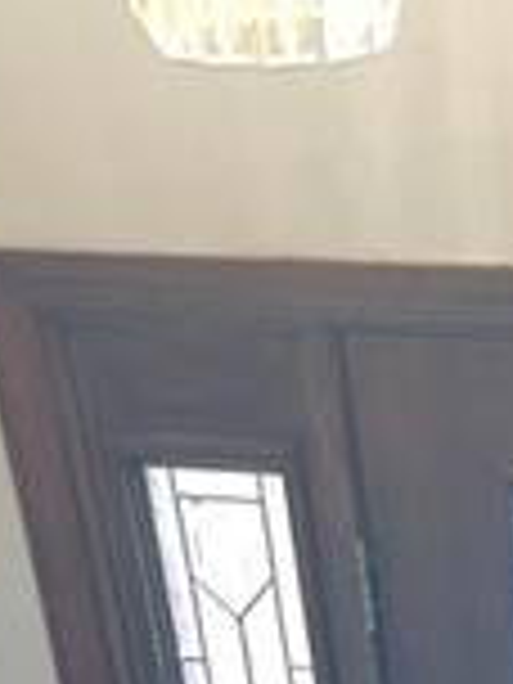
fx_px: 2589
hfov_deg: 10.9
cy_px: 1350
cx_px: 796
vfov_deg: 13.1
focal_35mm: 131
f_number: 1.6
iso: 50
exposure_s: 1/27
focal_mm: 5.1
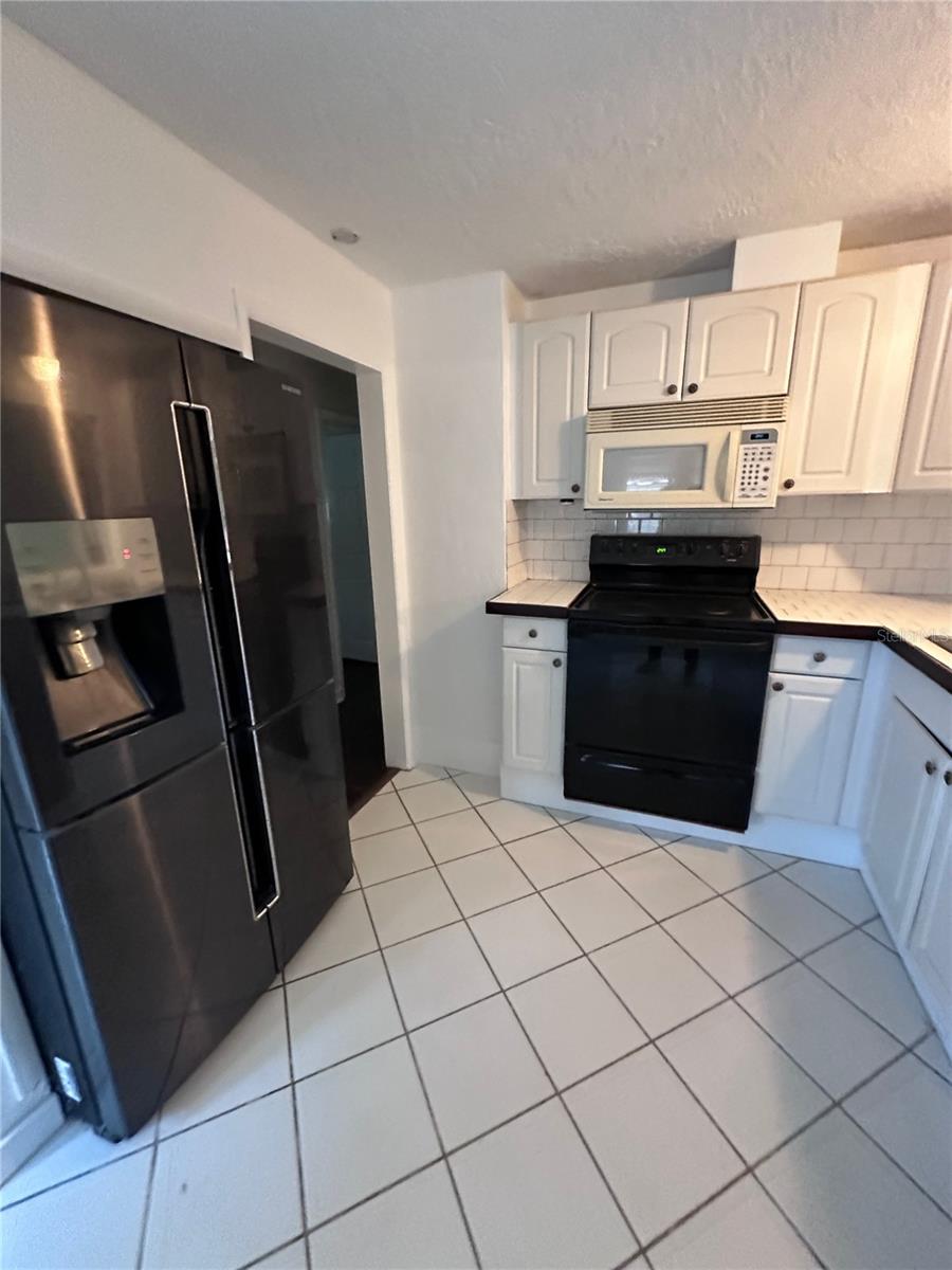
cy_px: 635
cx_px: 476
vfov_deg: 102.1
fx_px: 513
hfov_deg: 85.7
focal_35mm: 14
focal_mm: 2.22
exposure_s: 1/60
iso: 1000
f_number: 2.2
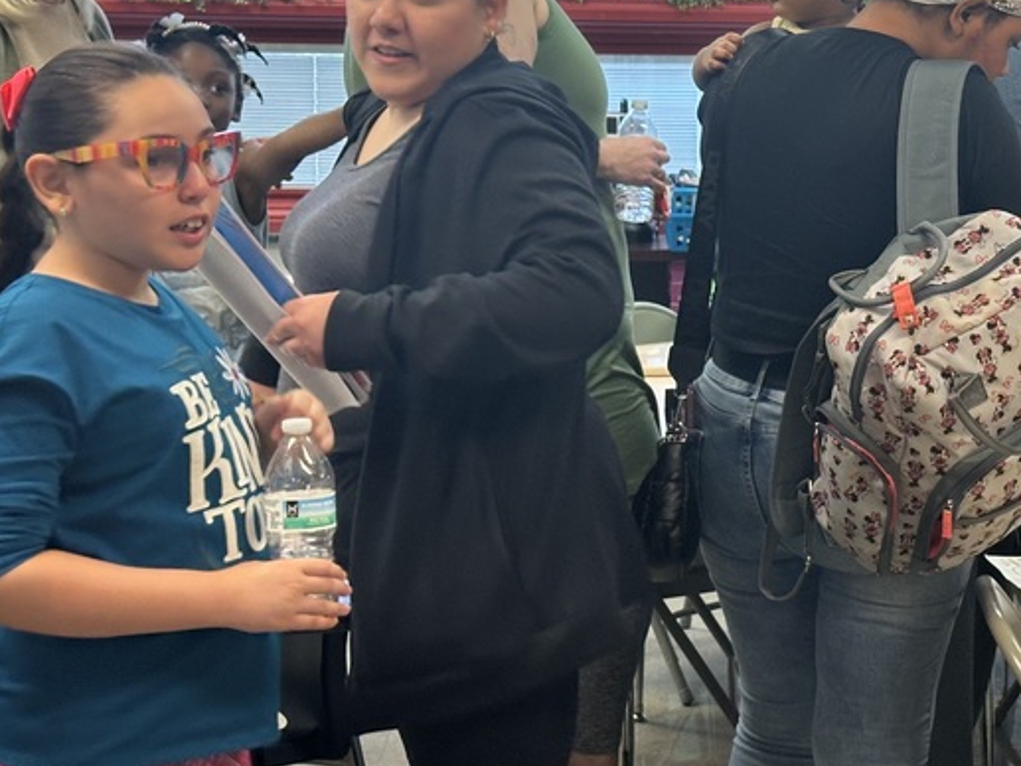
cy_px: 322
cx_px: 987
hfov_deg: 20.1
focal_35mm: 95
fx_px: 2803
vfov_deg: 15.6
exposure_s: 1/60
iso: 100
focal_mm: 6.86
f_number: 1.78
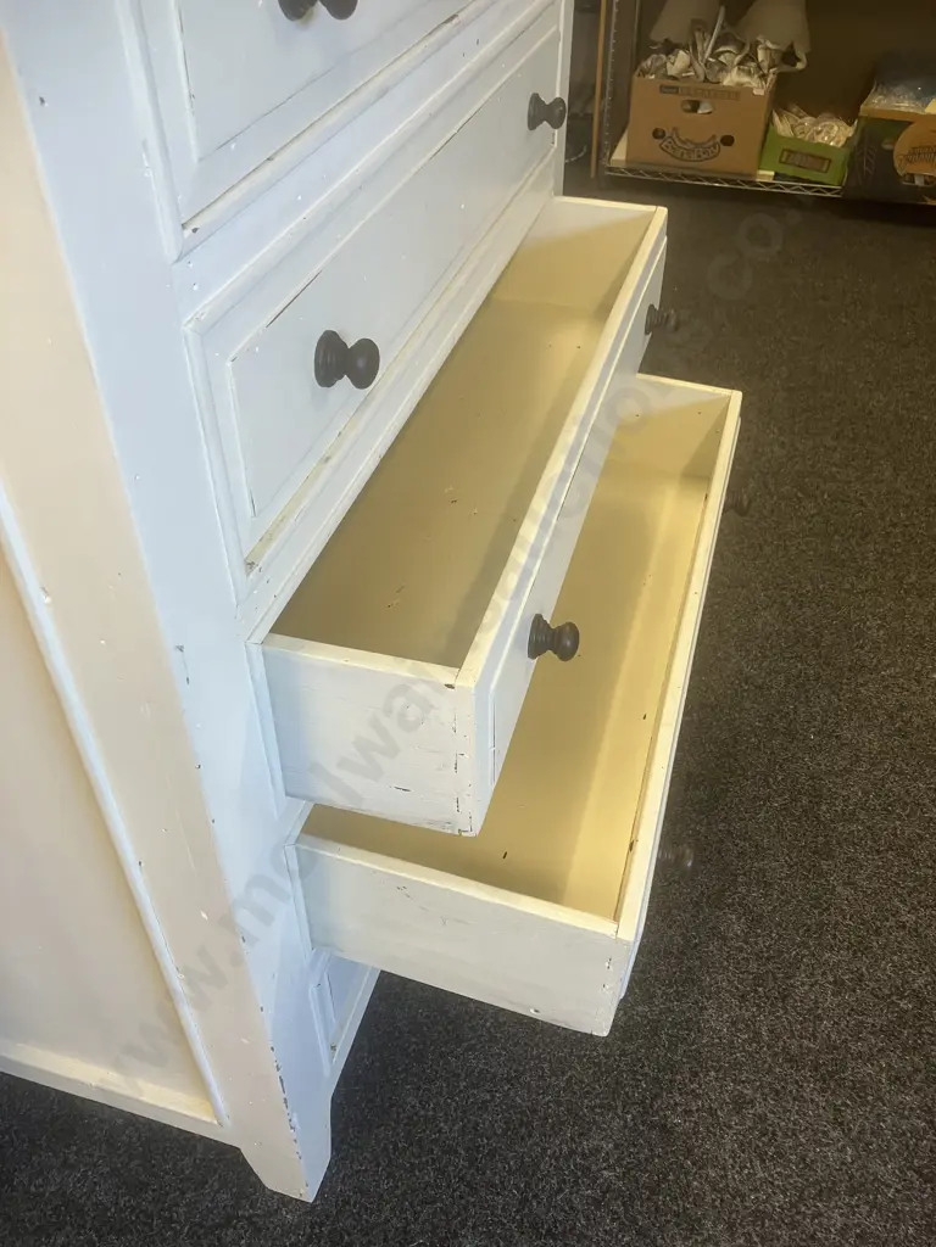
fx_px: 1009
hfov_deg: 49.7
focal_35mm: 28
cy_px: 624
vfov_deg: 63.4
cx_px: 468
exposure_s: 1/50
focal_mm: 3.99
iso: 80
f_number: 1.8
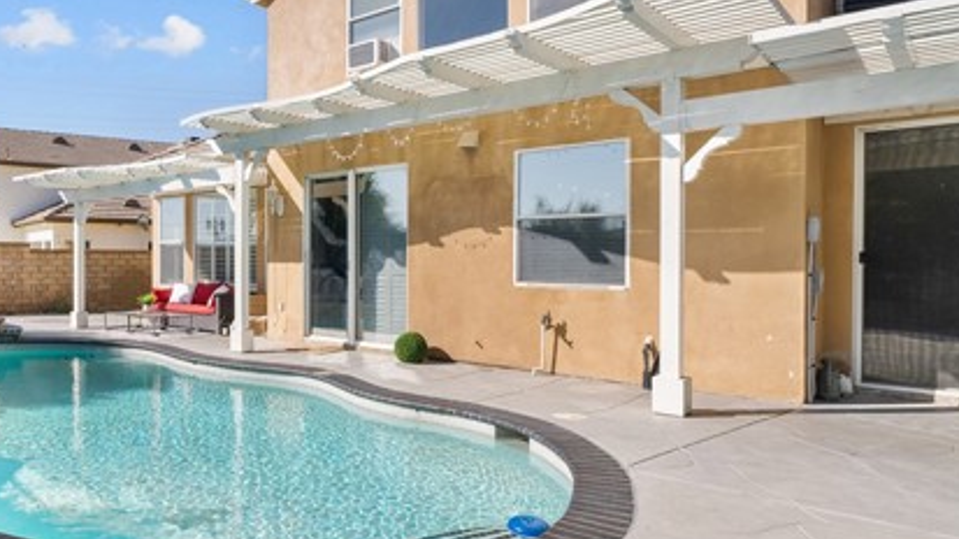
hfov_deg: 68.3
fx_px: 661
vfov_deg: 44.3
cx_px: 267
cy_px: 252
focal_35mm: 26
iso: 250
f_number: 10
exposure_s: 1/250
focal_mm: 16
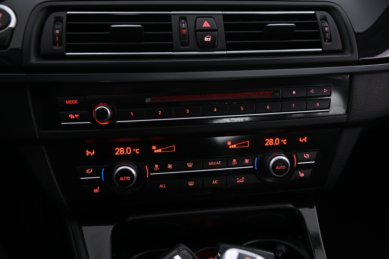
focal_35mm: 38
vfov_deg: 35.0
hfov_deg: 50.7
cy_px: 130
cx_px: 194
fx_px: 410
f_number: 4
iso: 2000
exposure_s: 1/20
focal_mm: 38
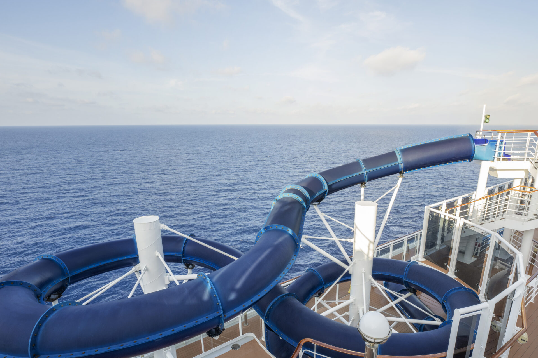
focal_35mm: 20
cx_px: 294
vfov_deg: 61.4
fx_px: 299
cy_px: 214
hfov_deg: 83.8
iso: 400
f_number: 8
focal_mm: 15
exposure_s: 1/200
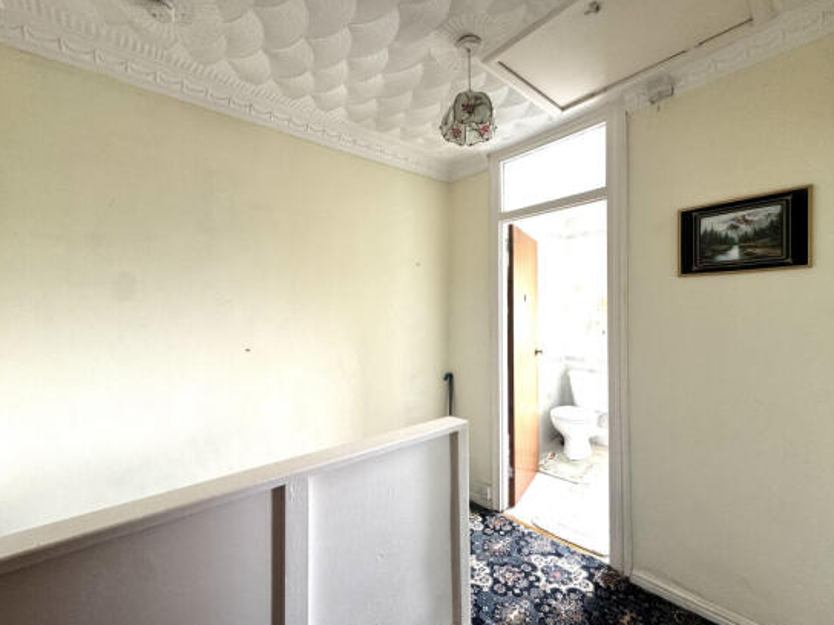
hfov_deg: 98.1
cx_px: 406
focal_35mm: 15
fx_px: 361
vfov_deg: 81.7
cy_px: 321
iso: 80
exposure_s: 1/99
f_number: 2.2
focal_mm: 2.22
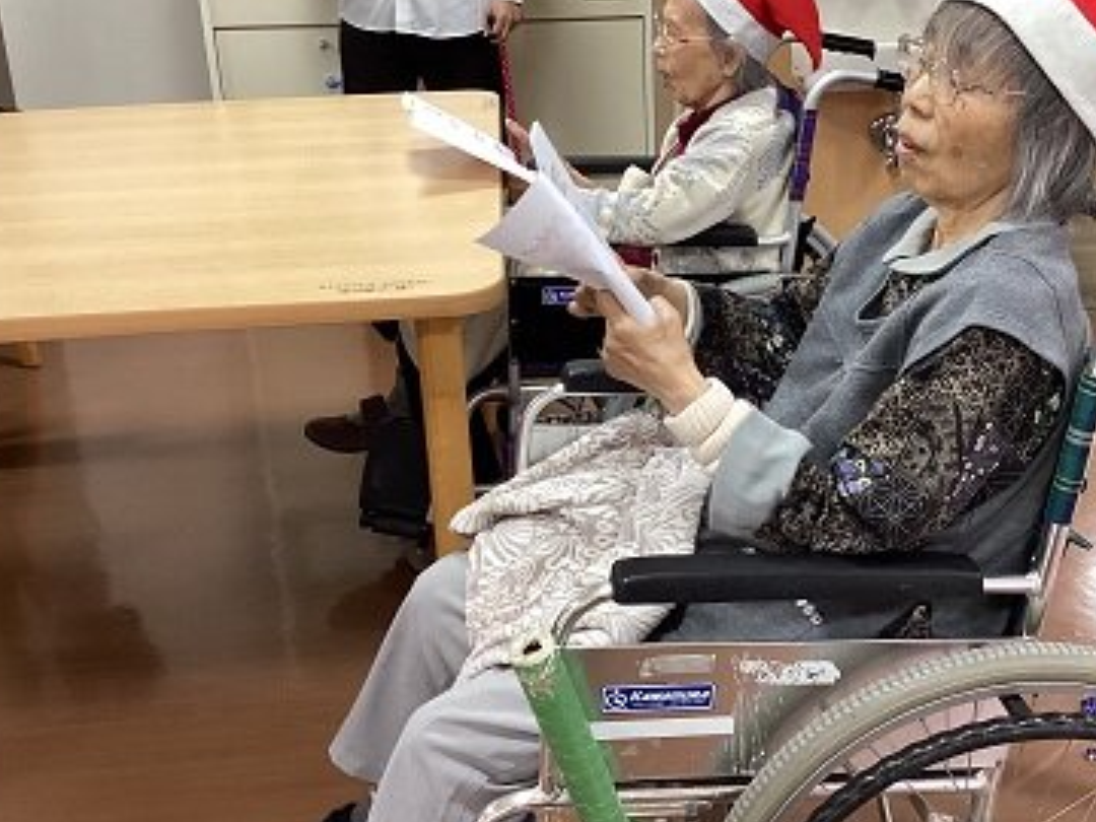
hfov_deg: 43.6
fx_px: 1361
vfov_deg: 33.5
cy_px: 349
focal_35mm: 43
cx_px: 667
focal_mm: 3.3
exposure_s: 1/60
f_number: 2.4
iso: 125
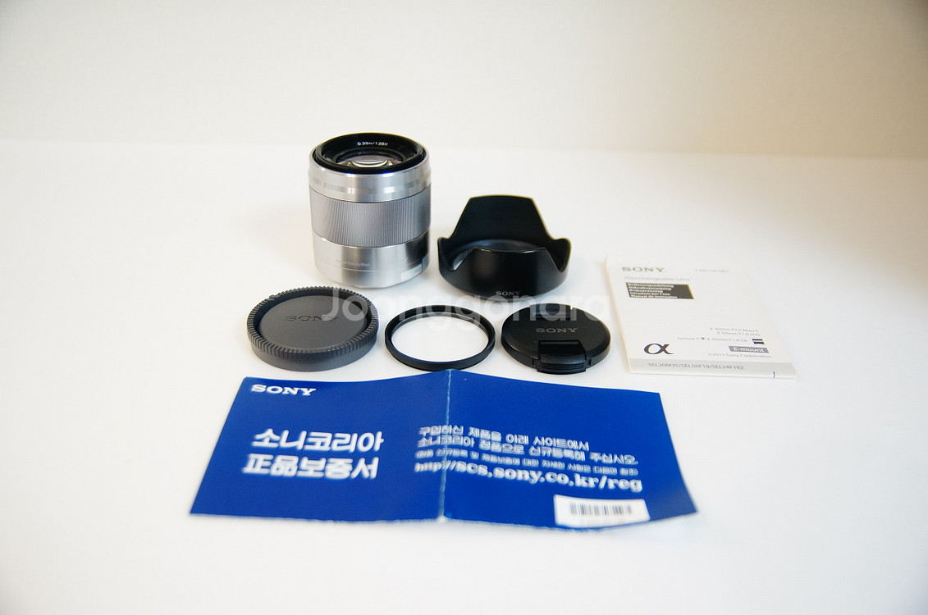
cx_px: 464
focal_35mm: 33
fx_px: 849
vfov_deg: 39.8
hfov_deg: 57.3
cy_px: 308
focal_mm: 22
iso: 640
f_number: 2.8
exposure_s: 1/60
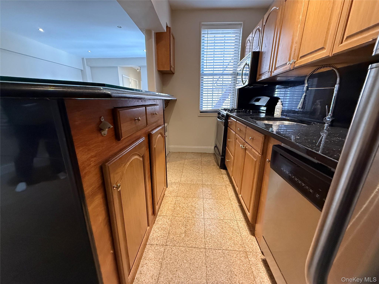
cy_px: 142
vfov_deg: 85.7
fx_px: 153
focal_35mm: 14
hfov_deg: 102.1
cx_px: 190
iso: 640
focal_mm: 2.22
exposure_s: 1/60
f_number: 2.2
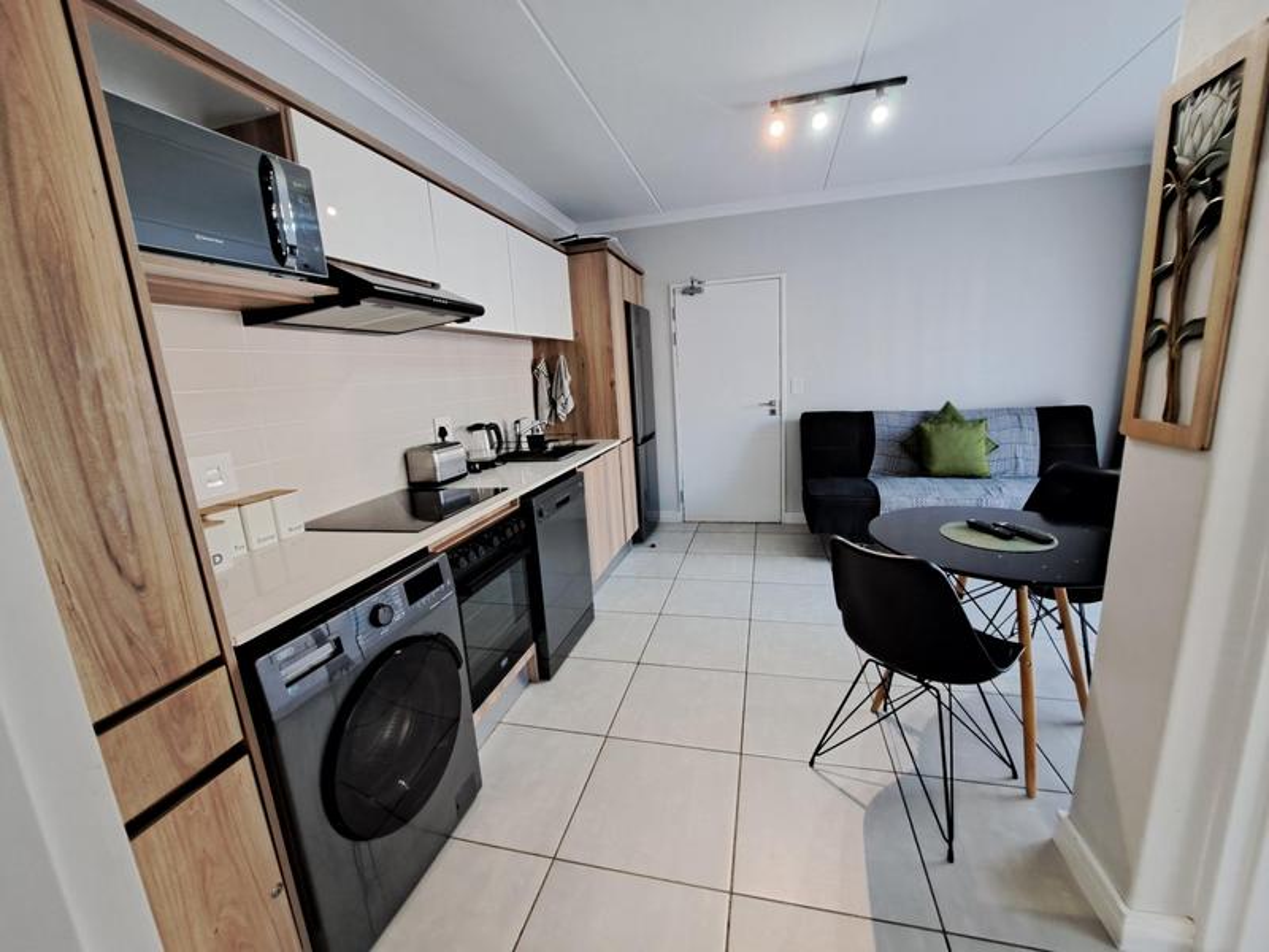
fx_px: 477
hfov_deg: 106.2
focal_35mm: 13
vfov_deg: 89.9
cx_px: 634
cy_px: 476
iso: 200
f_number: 2.2
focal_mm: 1.74
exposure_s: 1/25
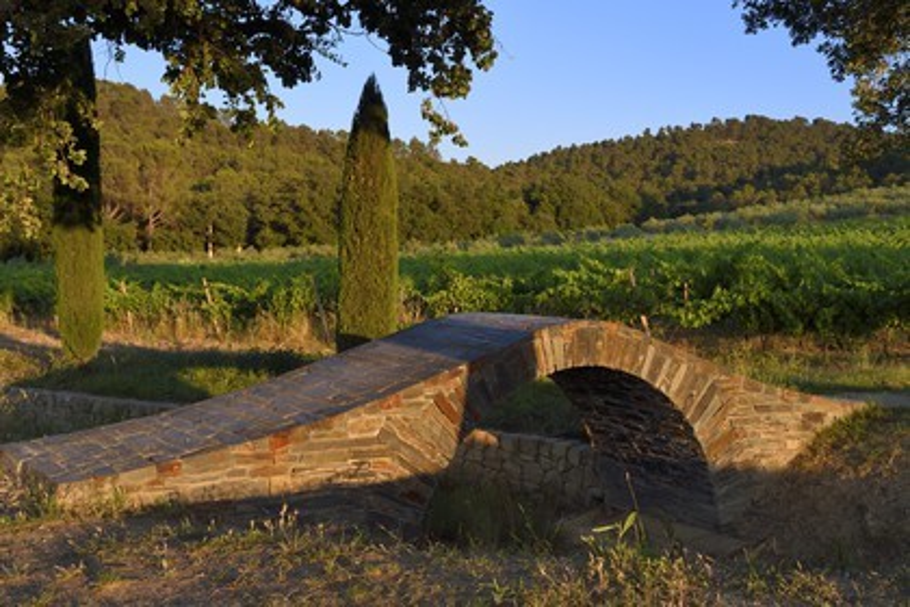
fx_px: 1062
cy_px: 304
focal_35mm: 42
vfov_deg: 31.9
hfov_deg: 46.4
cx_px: 455
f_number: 9
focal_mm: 42
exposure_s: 1/160
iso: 200
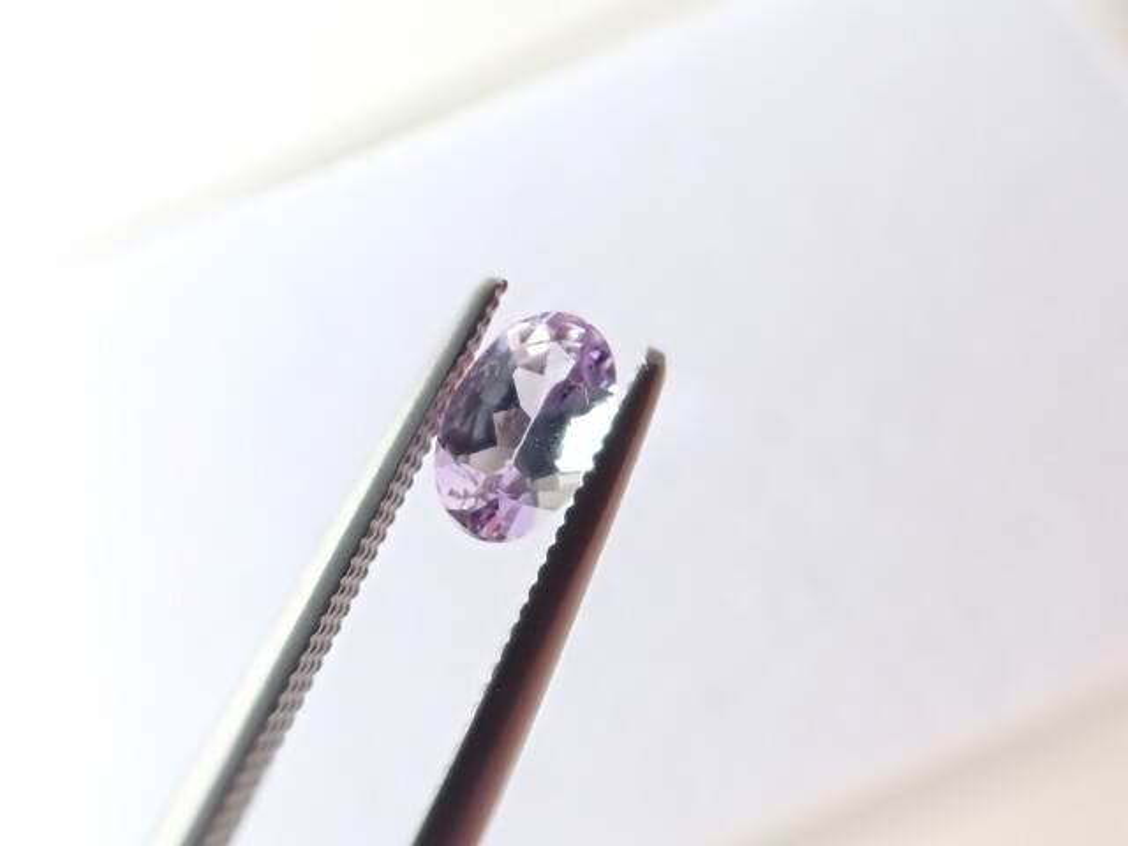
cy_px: 423
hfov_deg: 60.0
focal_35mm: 30
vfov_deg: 46.8
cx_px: 564
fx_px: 978
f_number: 3.2
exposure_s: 1/125
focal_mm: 5.4
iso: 200
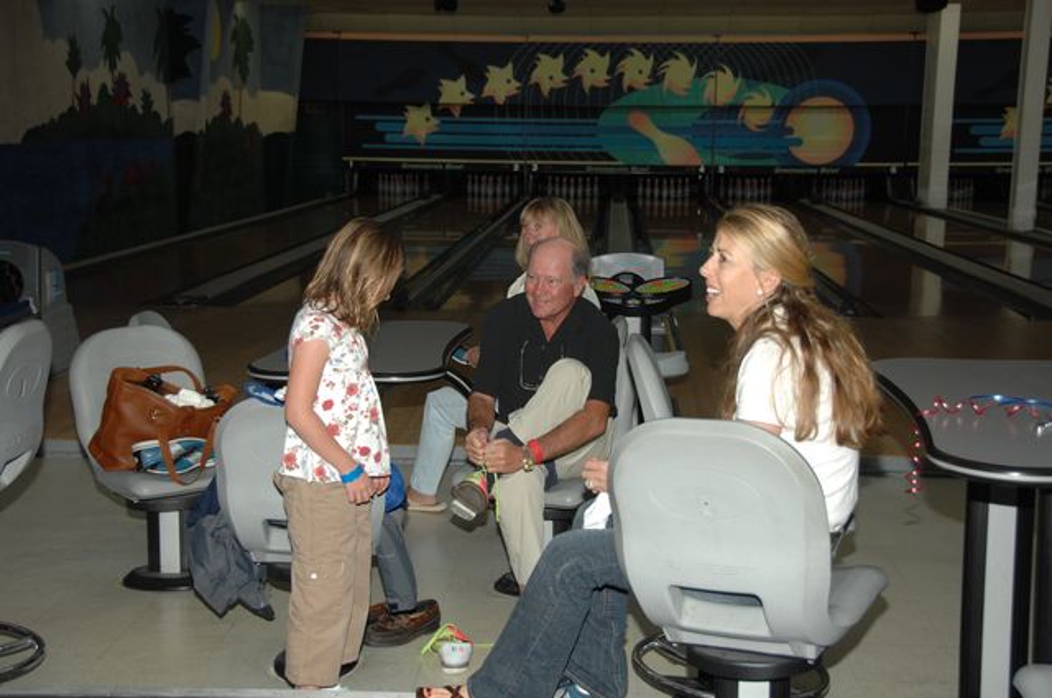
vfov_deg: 26.4
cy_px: 349
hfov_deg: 38.9
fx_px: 1488
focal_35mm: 51
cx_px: 526
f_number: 4.2
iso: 200
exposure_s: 1/125
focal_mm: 34
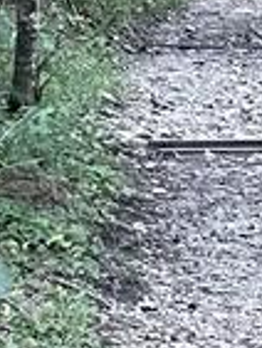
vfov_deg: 10.3
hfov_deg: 7.8
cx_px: 293
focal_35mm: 190
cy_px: -25
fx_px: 1915
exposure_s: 1/60
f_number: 1.6
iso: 500
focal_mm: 4.2
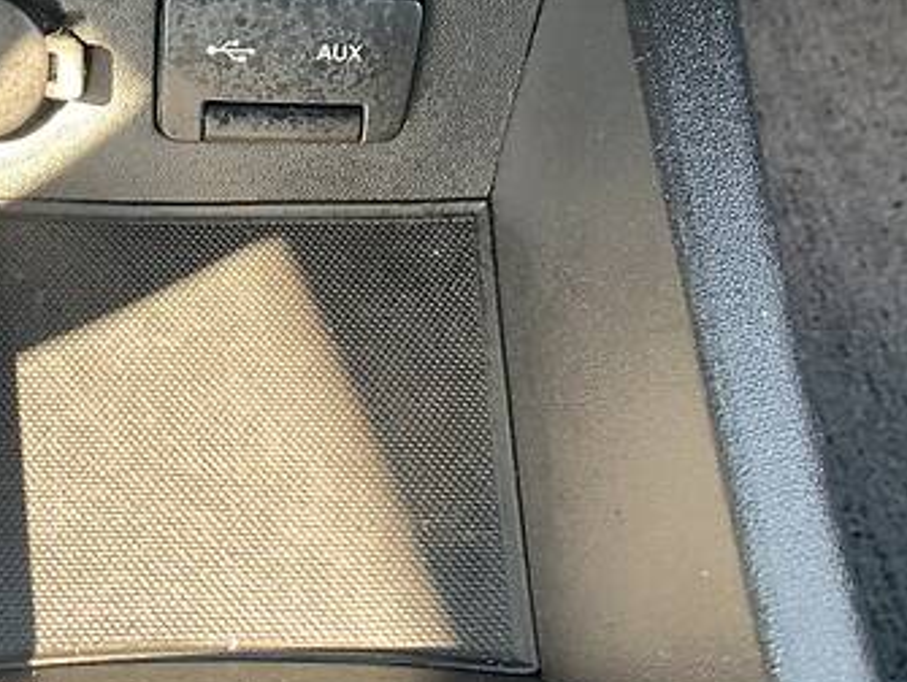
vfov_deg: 23.2
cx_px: 108
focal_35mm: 62
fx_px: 1626
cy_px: 103
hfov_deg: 30.0
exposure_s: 1/67
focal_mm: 4.2
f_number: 1.8
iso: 100
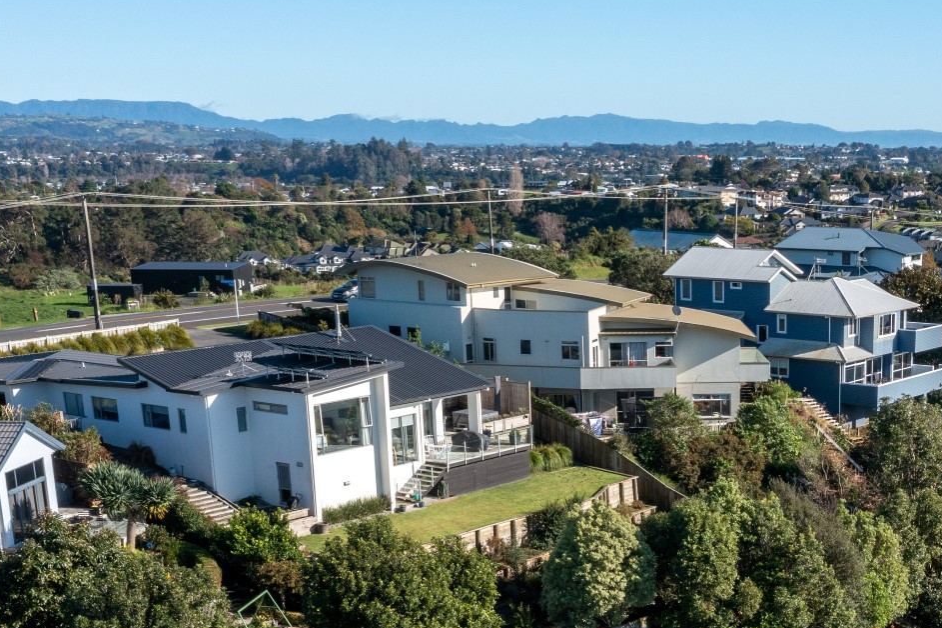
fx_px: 1491
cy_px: 610
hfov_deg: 34.1
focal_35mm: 57
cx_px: 741
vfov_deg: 22.9
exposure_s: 1/320
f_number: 6.3
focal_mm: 10.26
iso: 100
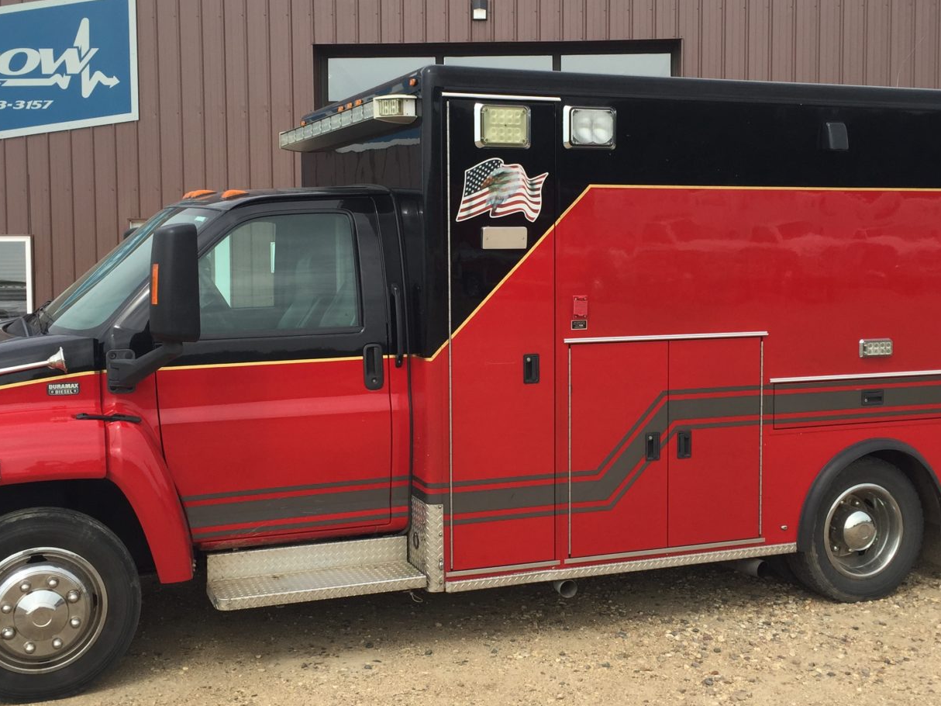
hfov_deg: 43.9
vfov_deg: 33.6
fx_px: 1169
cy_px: 336
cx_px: 477
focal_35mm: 43
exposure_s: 1/989
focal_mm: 4.15
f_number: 2.2
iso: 32
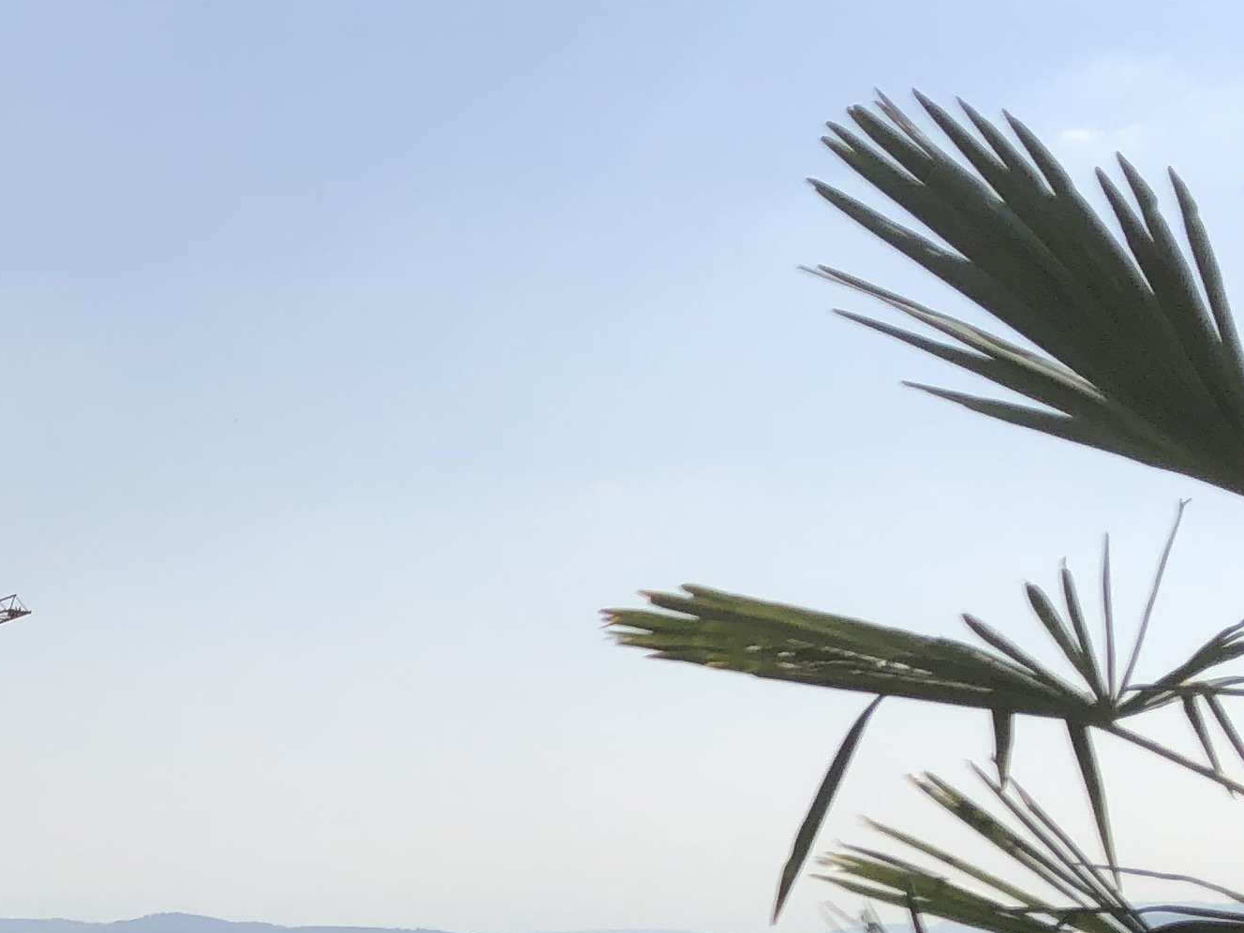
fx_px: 3055
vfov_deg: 16.4
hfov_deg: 21.8
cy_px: 1207
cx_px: -126
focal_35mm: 85
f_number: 1.8
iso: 25
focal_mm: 3.99
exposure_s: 1/4367
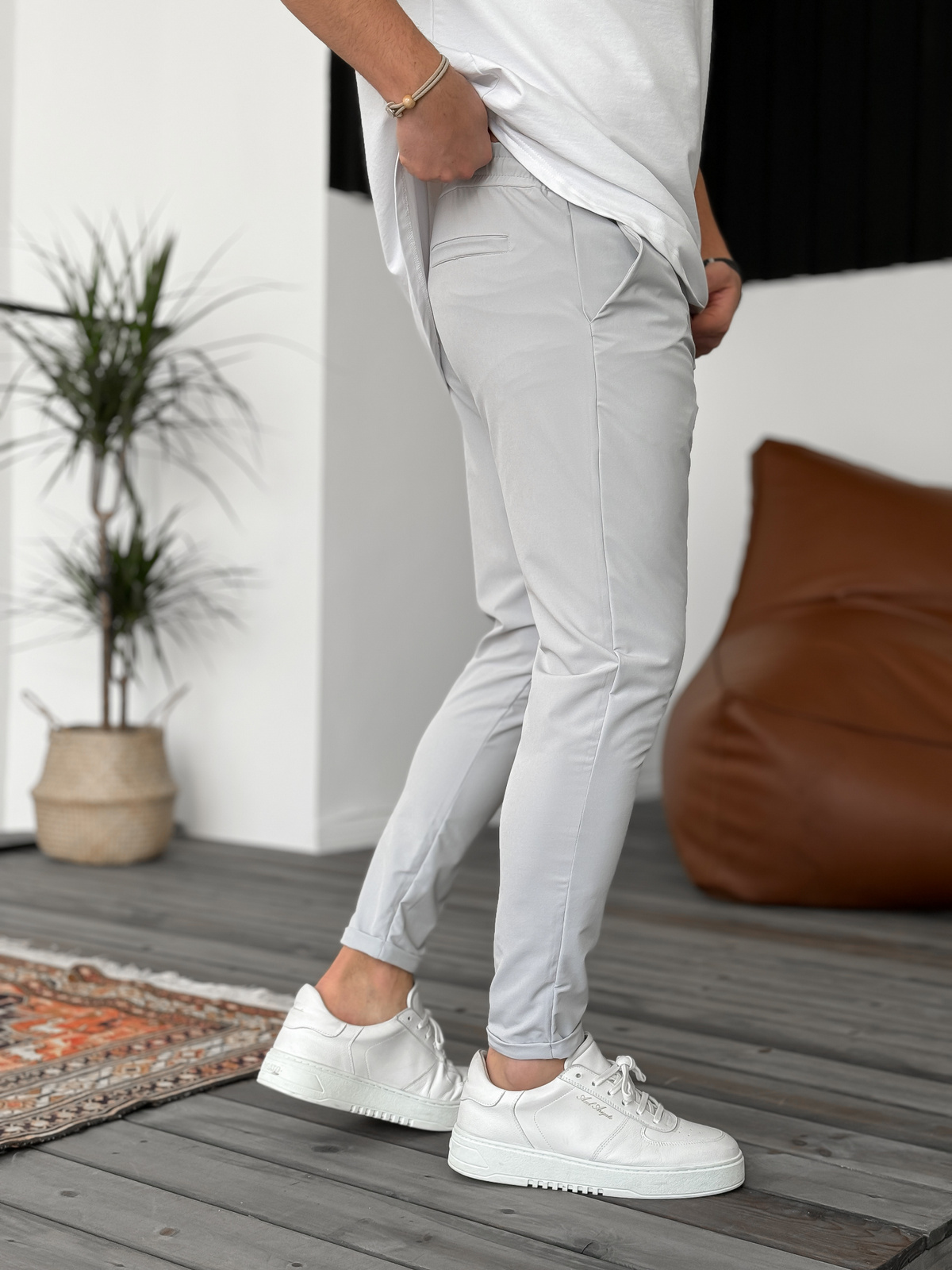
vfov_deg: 39.7
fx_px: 1760
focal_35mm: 48
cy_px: 635
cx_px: 476
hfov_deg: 30.3
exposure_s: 1/125
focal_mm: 6.86
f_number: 1.8
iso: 50
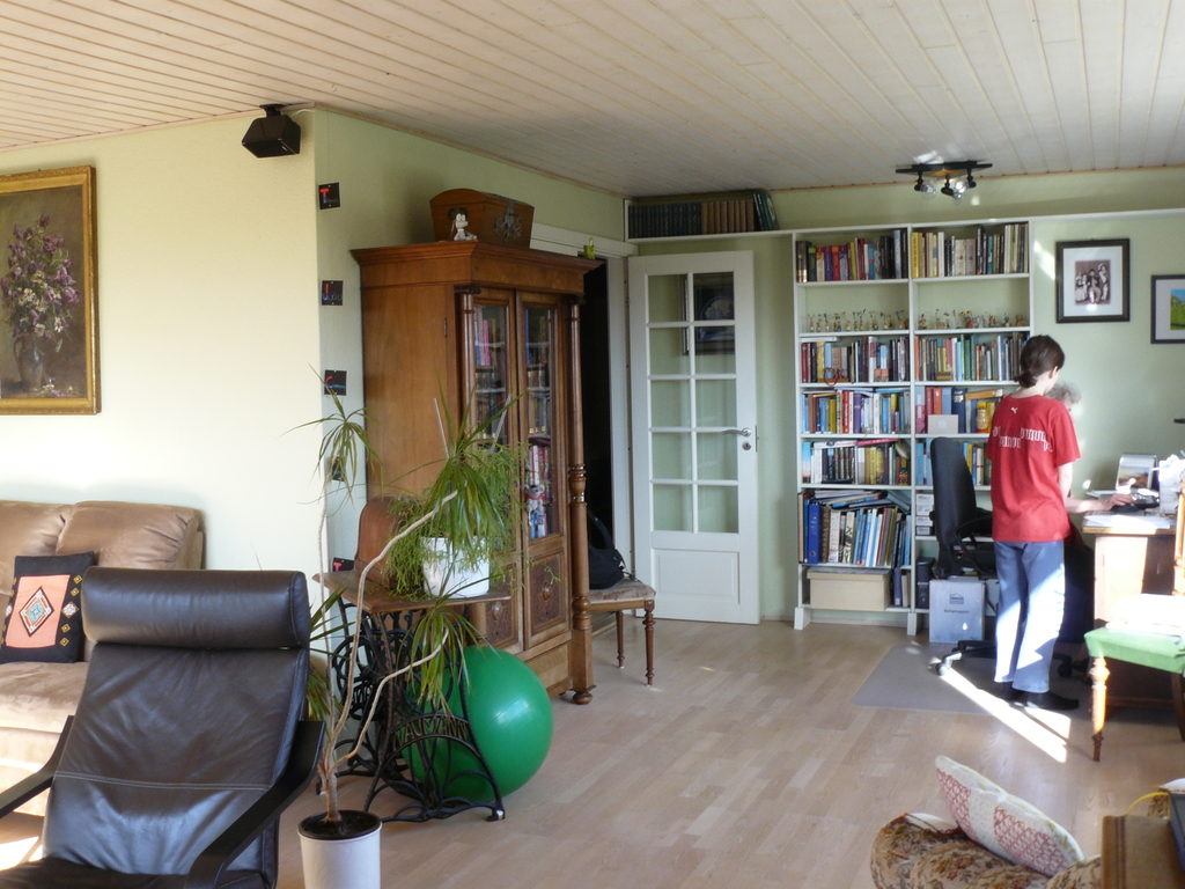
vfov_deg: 39.7
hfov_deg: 51.4
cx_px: 592
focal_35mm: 36
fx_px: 1232
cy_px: 444
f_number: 6.3
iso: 100
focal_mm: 6
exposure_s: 1/10
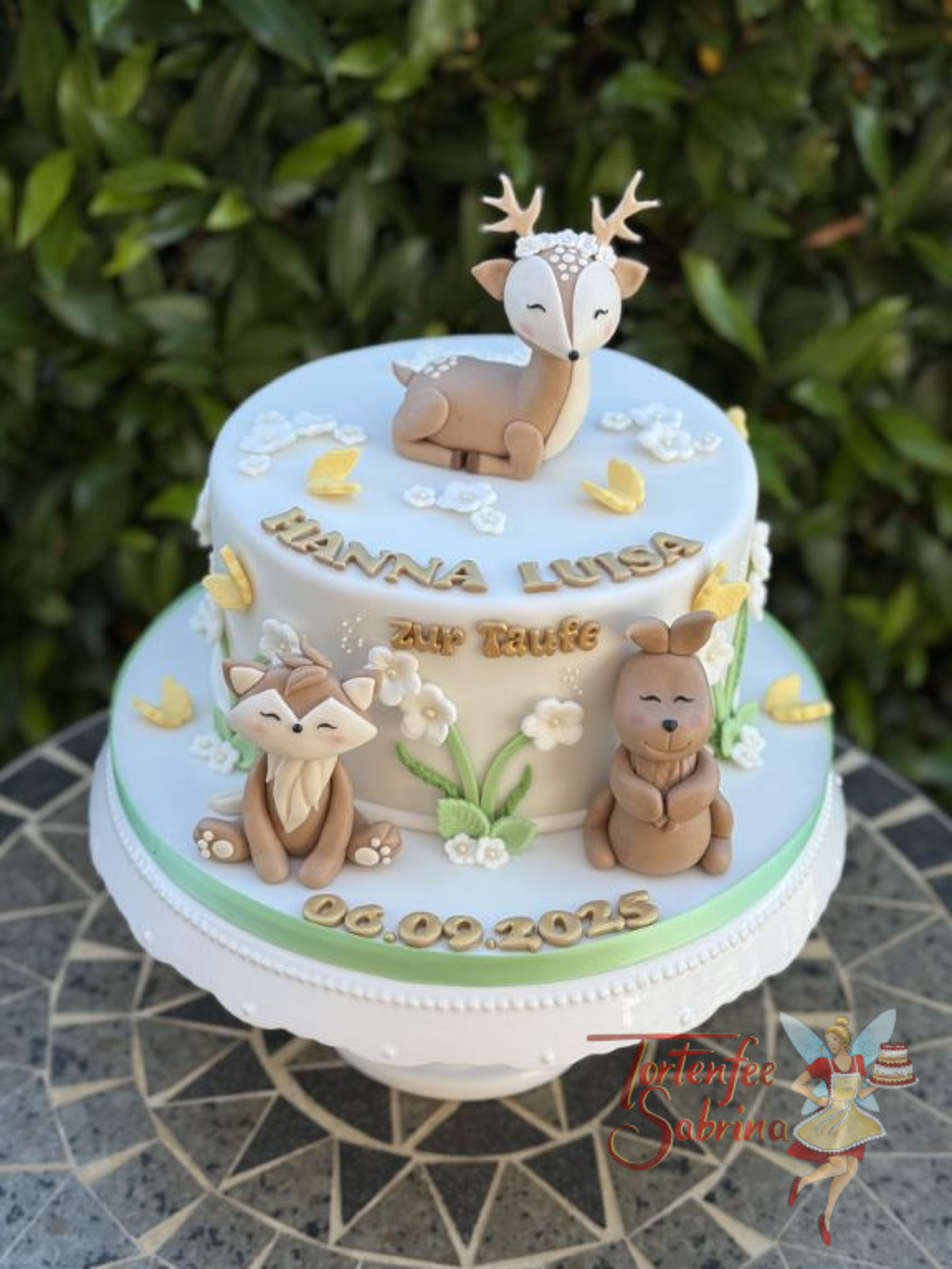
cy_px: 634
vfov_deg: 39.7
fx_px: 1760
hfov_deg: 30.3
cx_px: 476
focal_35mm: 48
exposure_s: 1/578
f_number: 1.78
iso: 64
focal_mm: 6.76
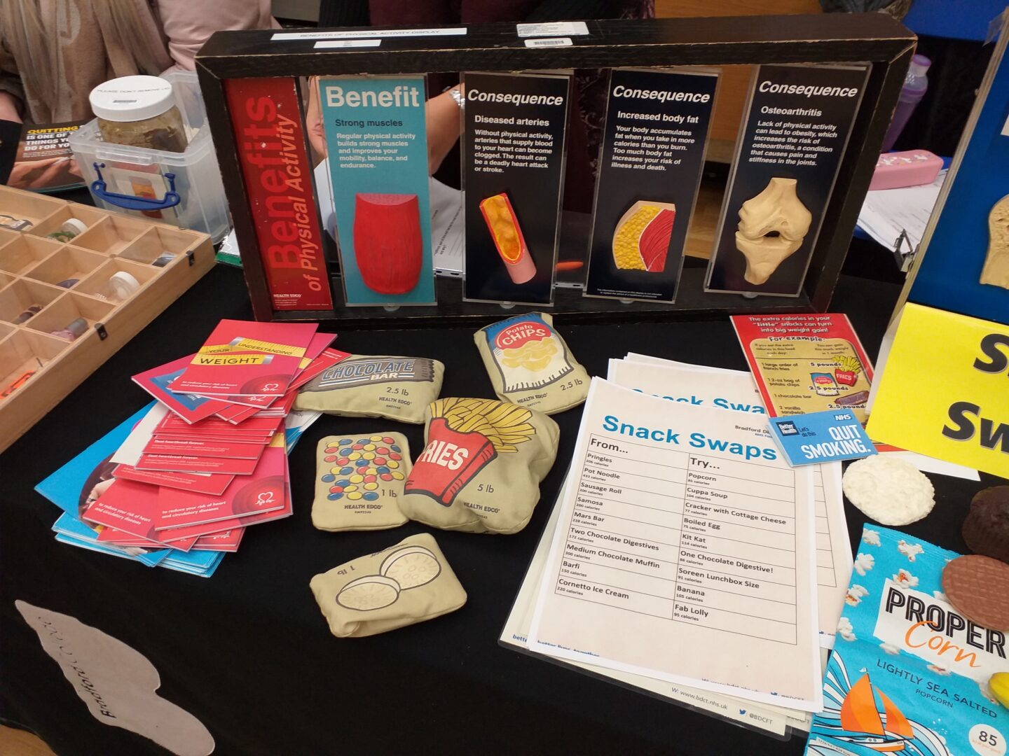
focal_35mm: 27
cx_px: 504
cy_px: 378
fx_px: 787
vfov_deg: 51.4
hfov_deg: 65.3
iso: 80
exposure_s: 1/33
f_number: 1.9
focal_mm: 3.6
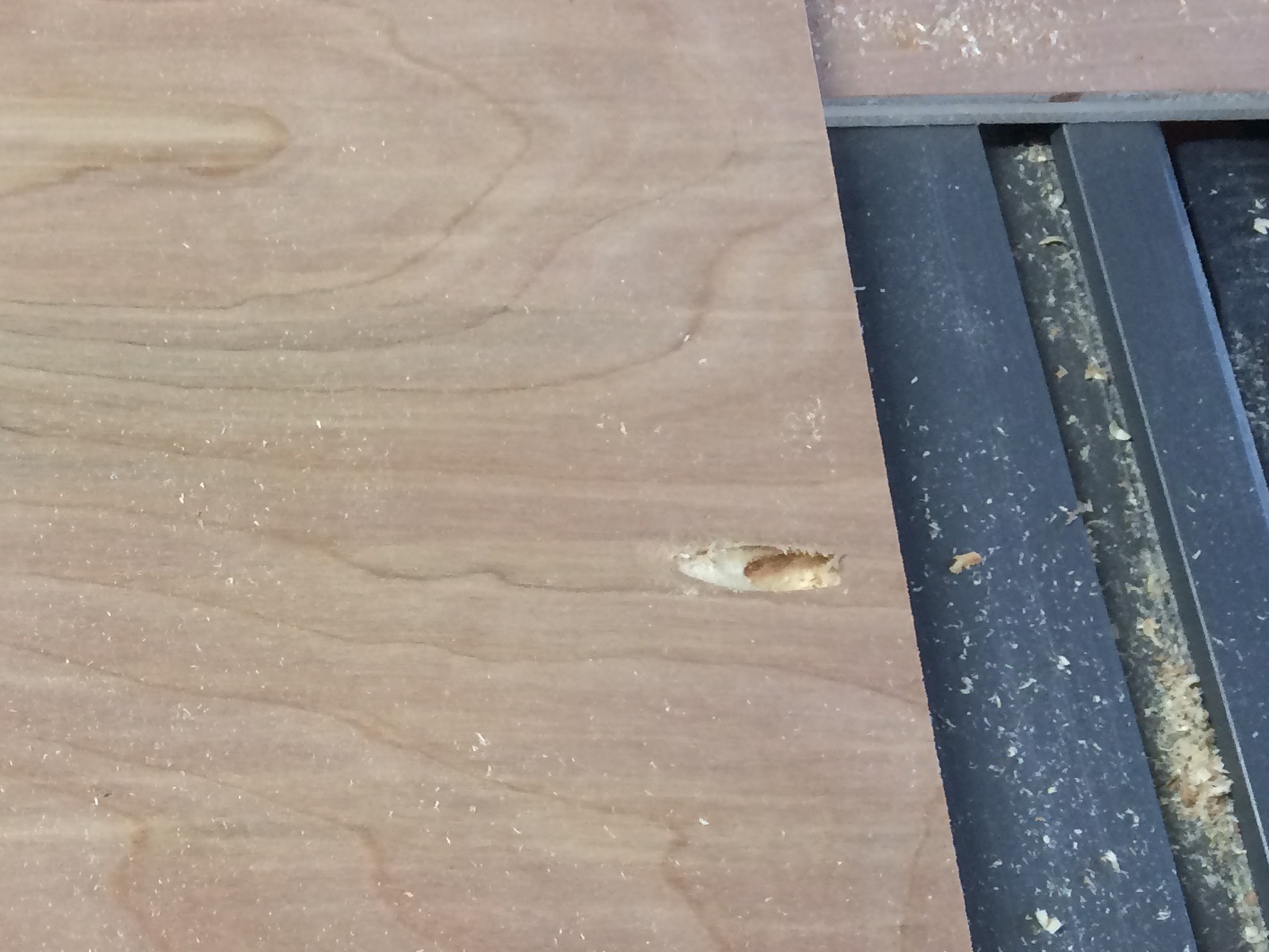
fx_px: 2456
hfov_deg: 26.6
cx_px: -137
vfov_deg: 21.9
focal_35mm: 67
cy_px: 618
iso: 50
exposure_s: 1/30
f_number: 2.2
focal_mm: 4.15
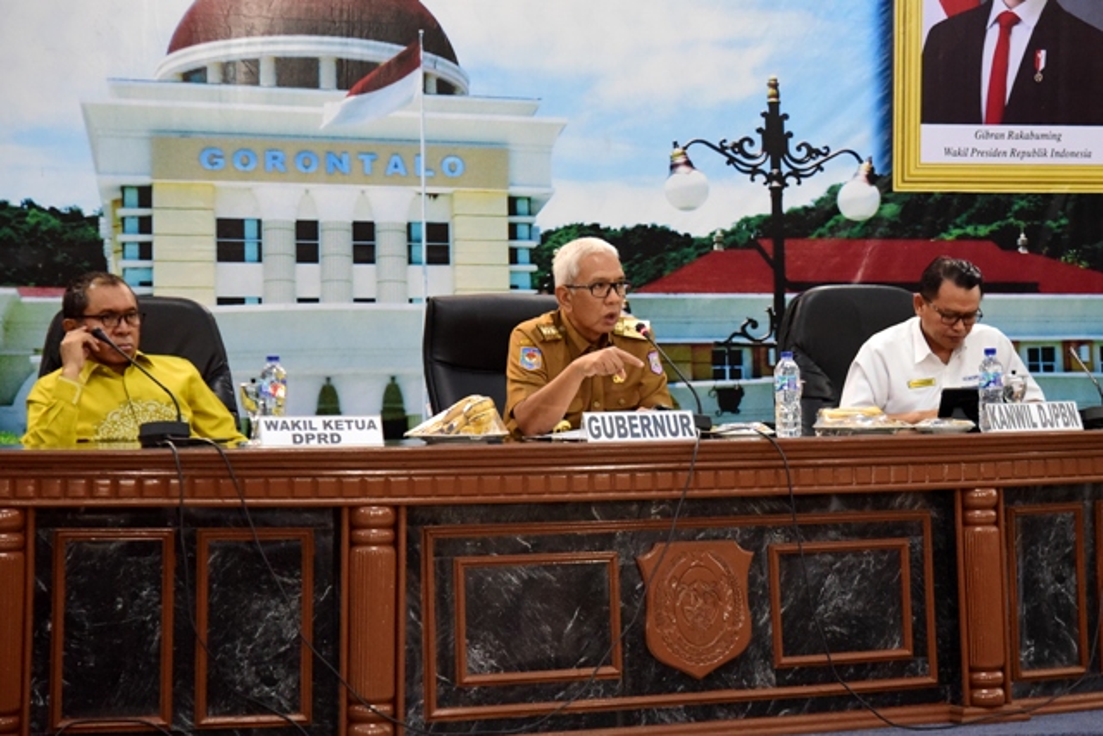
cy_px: 368
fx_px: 2390
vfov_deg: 17.5
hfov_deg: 26.0
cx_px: 552
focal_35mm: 78
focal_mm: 78
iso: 5000
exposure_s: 1/125
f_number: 4
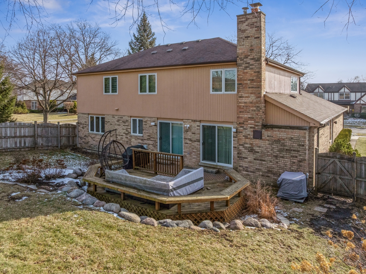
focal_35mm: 24
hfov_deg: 71.6
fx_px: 254
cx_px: 183
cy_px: 137
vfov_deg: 56.8
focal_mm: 12.3
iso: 400
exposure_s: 1/800
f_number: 8
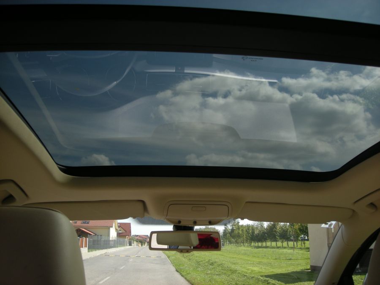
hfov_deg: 52.6
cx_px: 190
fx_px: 384
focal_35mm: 35
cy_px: 142
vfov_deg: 40.7
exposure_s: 1/123
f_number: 5.7
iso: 64
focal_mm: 5.7
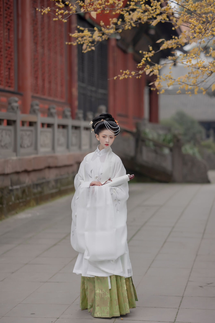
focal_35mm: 85
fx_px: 761
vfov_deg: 23.9
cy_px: 162
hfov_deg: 16.1
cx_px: 108
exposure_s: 1/500
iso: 200
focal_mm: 85
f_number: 1.8
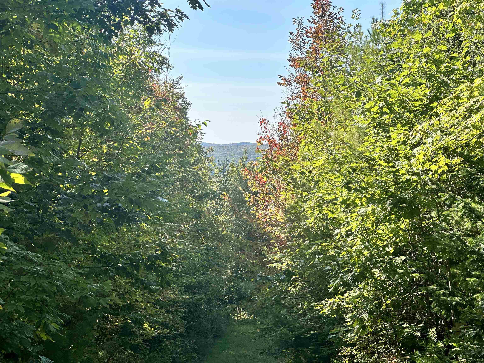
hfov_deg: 25.3
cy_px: 182
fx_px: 1077
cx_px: 242
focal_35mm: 77
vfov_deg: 19.1
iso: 32
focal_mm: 9
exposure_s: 1/299
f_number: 2.8
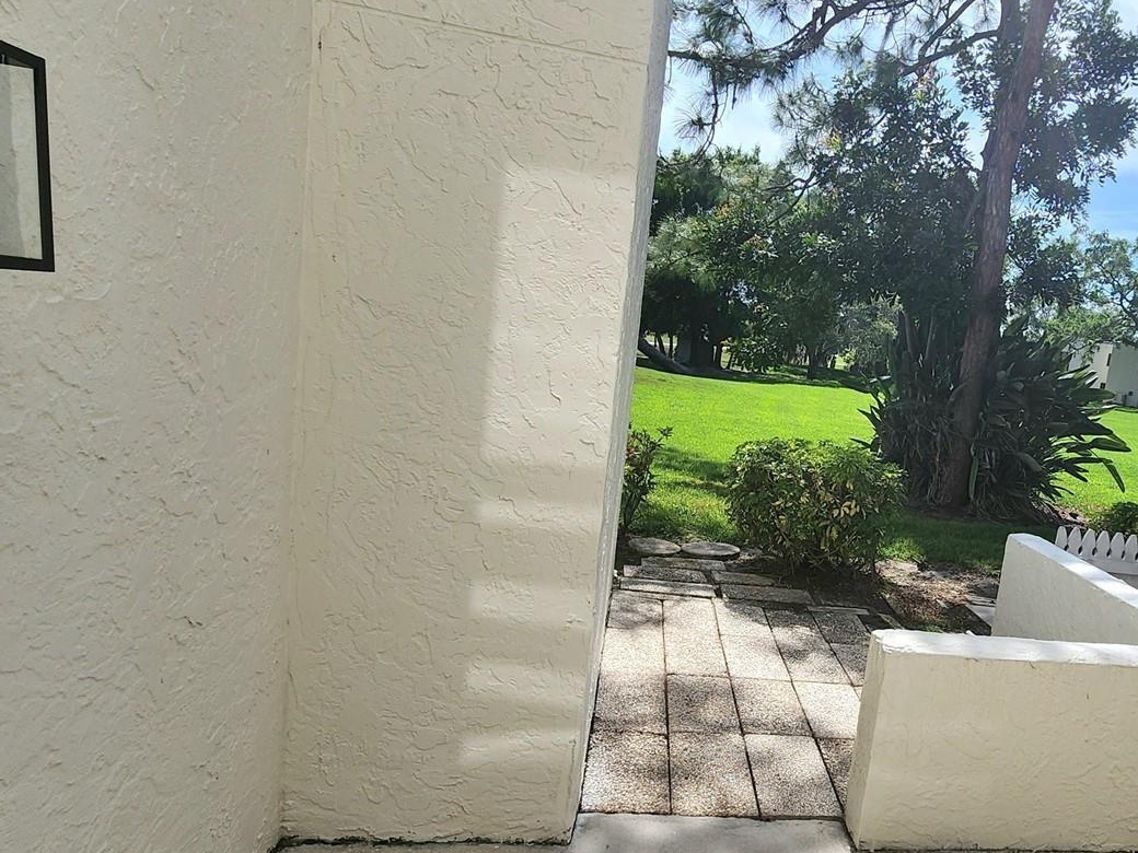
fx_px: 657
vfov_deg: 65.6
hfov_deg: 77.9
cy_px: 493
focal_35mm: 20
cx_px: 797
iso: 50
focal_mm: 2.2
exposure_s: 1/2500
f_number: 2.2
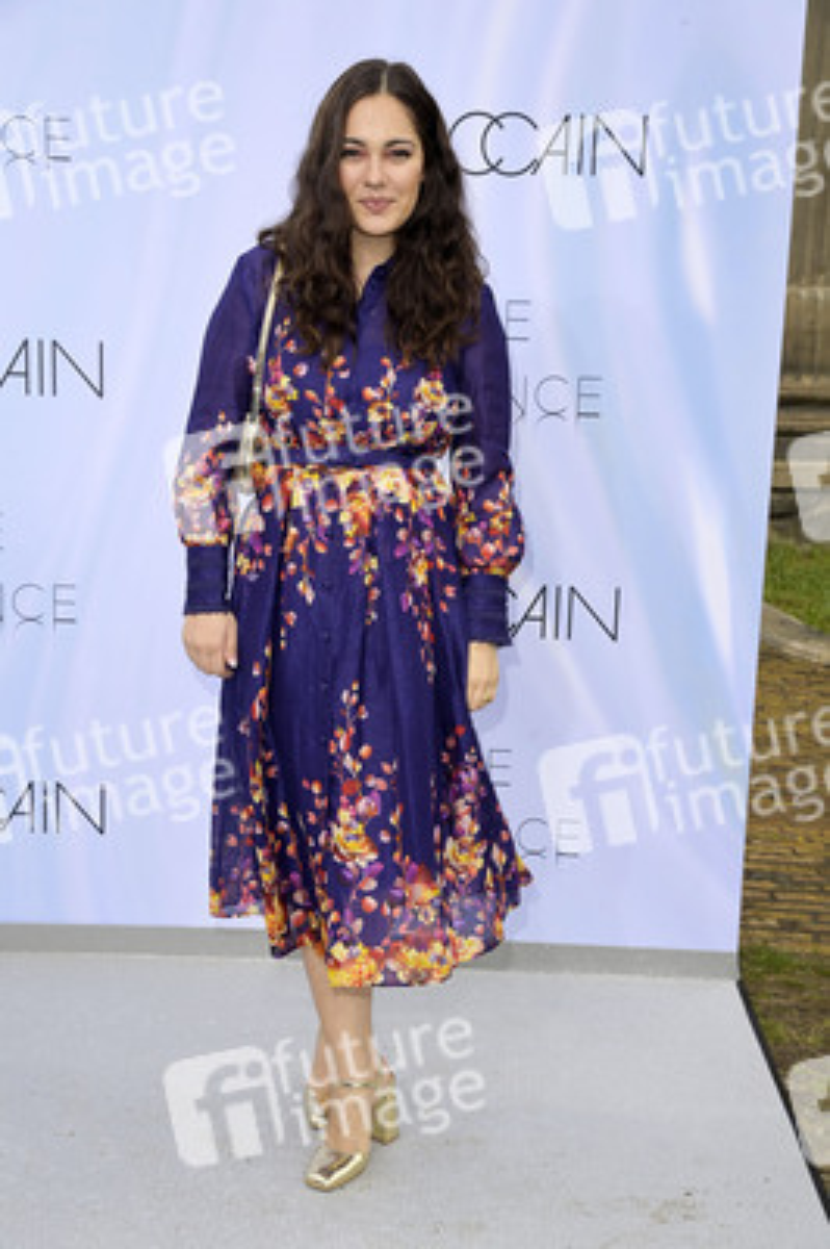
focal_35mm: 46
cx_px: 415
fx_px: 1593
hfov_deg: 29.2
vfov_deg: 42.8
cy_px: 624
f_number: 6.3
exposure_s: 1/200
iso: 250
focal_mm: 46
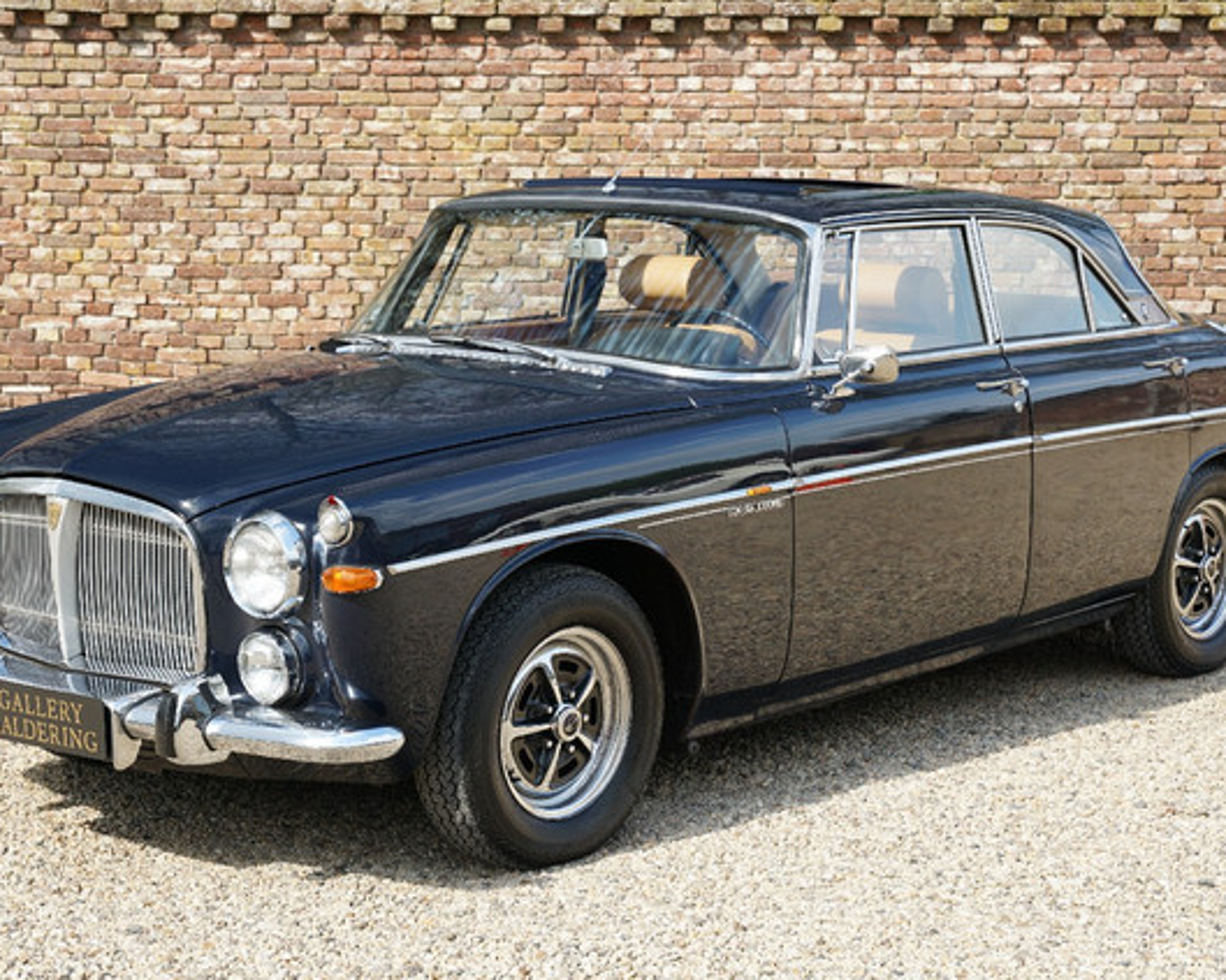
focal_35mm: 72
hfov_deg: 26.4
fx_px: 2612
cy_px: 411
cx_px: 605
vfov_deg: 21.2
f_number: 5.6
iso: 100
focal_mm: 50.7
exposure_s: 1/100
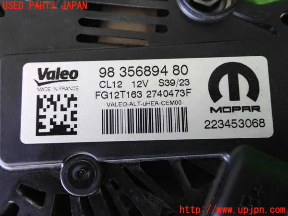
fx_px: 366
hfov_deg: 42.9
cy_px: 108
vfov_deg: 32.9
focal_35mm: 44
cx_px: 144
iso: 2000
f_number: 2.9
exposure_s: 1/125
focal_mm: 7.84
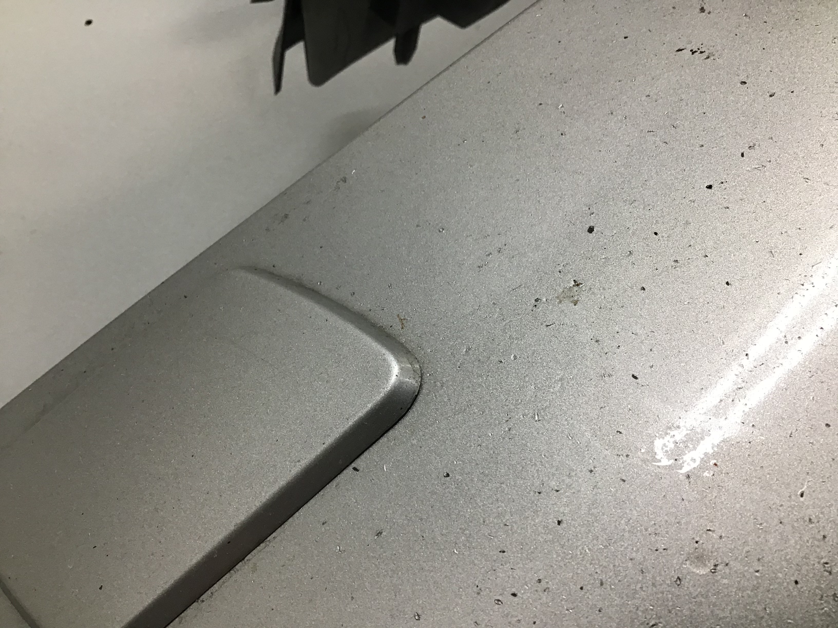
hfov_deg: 58.4
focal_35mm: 31
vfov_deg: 45.4
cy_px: 314
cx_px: 419
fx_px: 750
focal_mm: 3.3
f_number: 2.4
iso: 32
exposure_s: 1/33
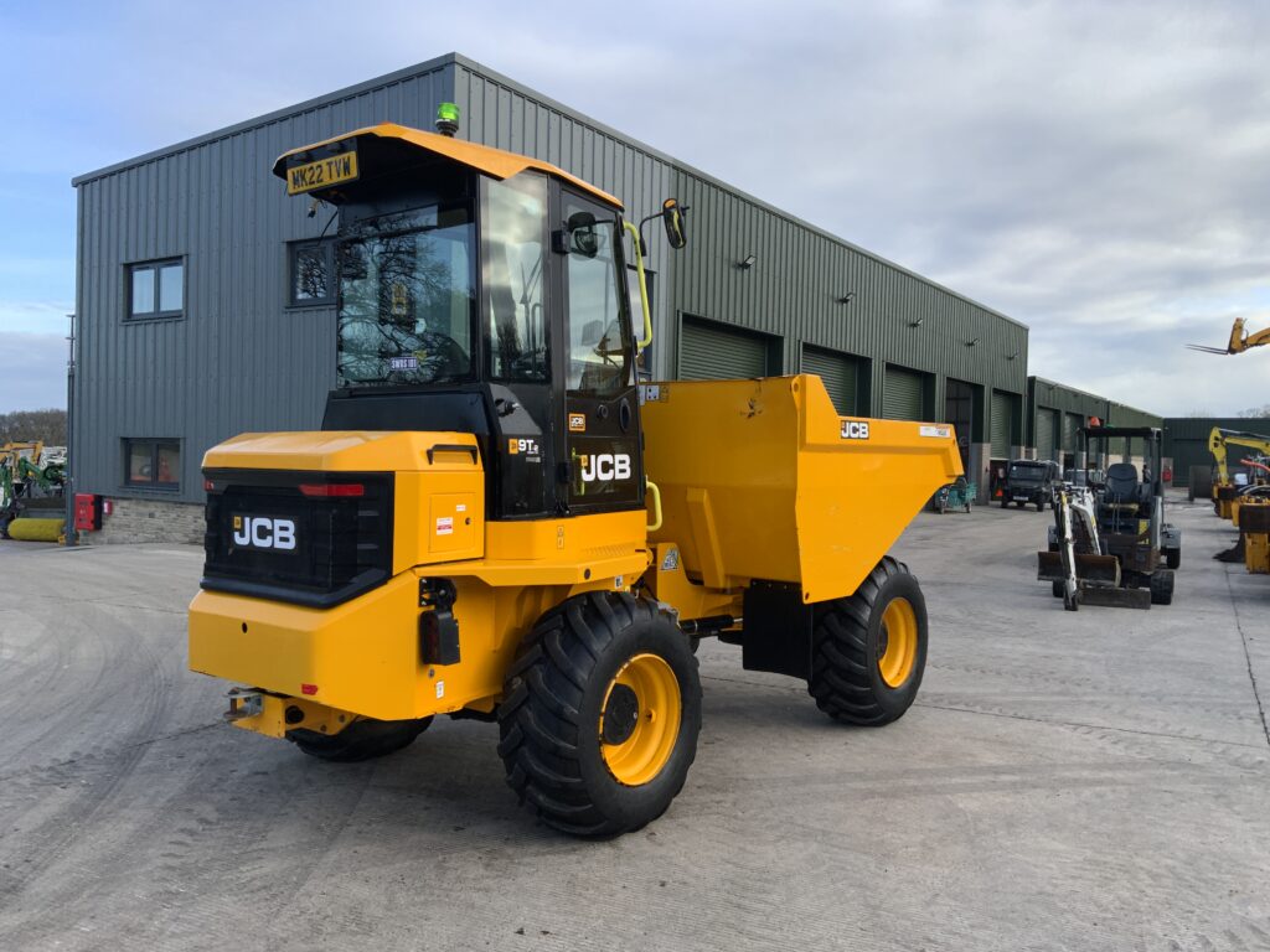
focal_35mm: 29
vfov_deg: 48.2
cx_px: 635
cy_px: 476
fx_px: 1064
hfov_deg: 61.7
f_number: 1.8
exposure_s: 1/509
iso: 16
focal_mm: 3
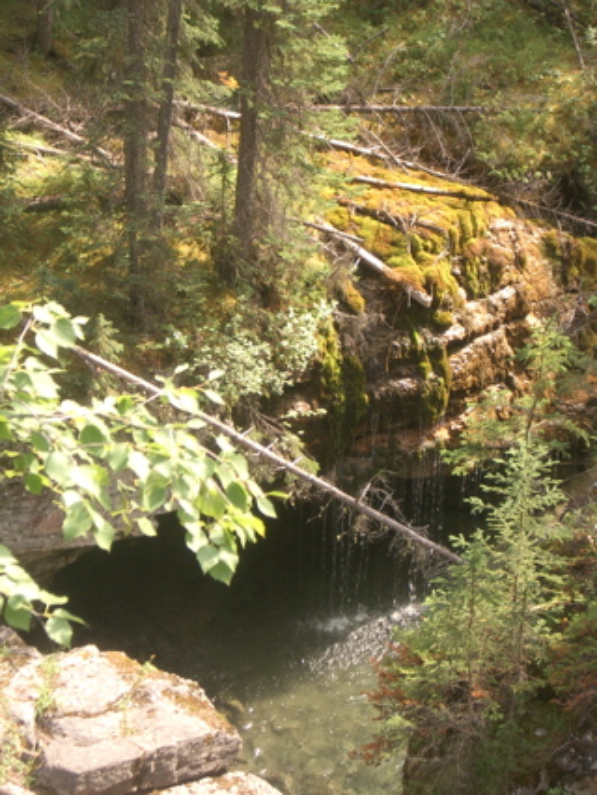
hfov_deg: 14.1
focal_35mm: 105
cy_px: 398
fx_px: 2412
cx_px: 298
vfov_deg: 18.7
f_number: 4.8
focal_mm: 17.4
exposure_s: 1/100
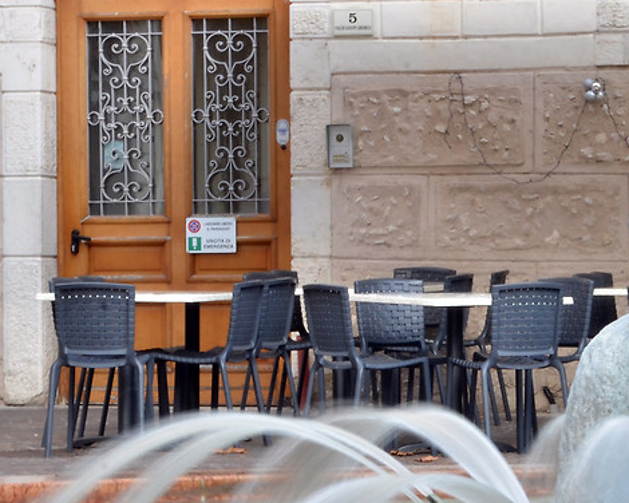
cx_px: 788
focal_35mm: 208
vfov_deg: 7.4
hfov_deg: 9.2
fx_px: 3872
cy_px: 317
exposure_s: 1/3
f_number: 25
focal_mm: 58
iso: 100
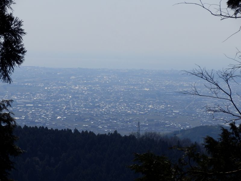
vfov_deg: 8.9
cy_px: 90
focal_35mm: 166
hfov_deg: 11.9
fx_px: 1156
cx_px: 120
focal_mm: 29.4
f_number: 15
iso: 125
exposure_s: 1/320
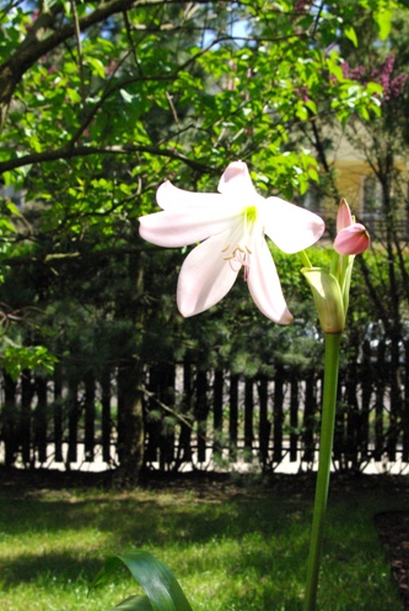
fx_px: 918
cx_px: 249
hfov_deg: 25.1
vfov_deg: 36.6
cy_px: 379
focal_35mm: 54
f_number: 9.5
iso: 1600
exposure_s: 1/750
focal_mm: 28
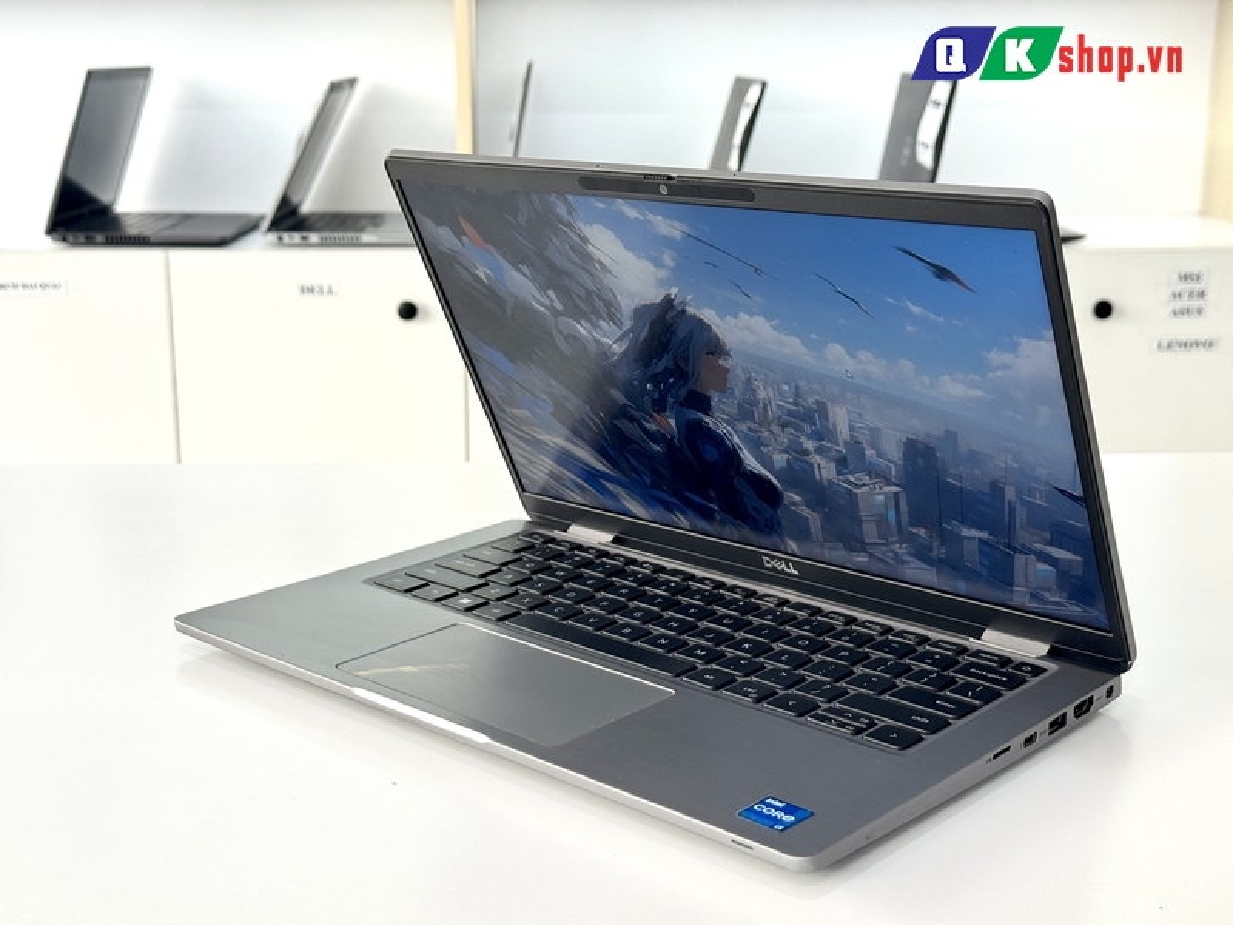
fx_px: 1710
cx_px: 616
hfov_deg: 39.7
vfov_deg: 30.3
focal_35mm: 48
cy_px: 462
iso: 64
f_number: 1.78
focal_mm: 6.76
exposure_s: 1/158
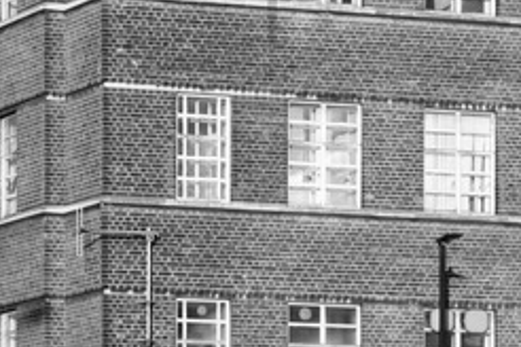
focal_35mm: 228
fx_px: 3299
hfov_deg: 9.0
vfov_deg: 6.0
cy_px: -57
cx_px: 337
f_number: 8
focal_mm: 35
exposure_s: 1/250
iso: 200
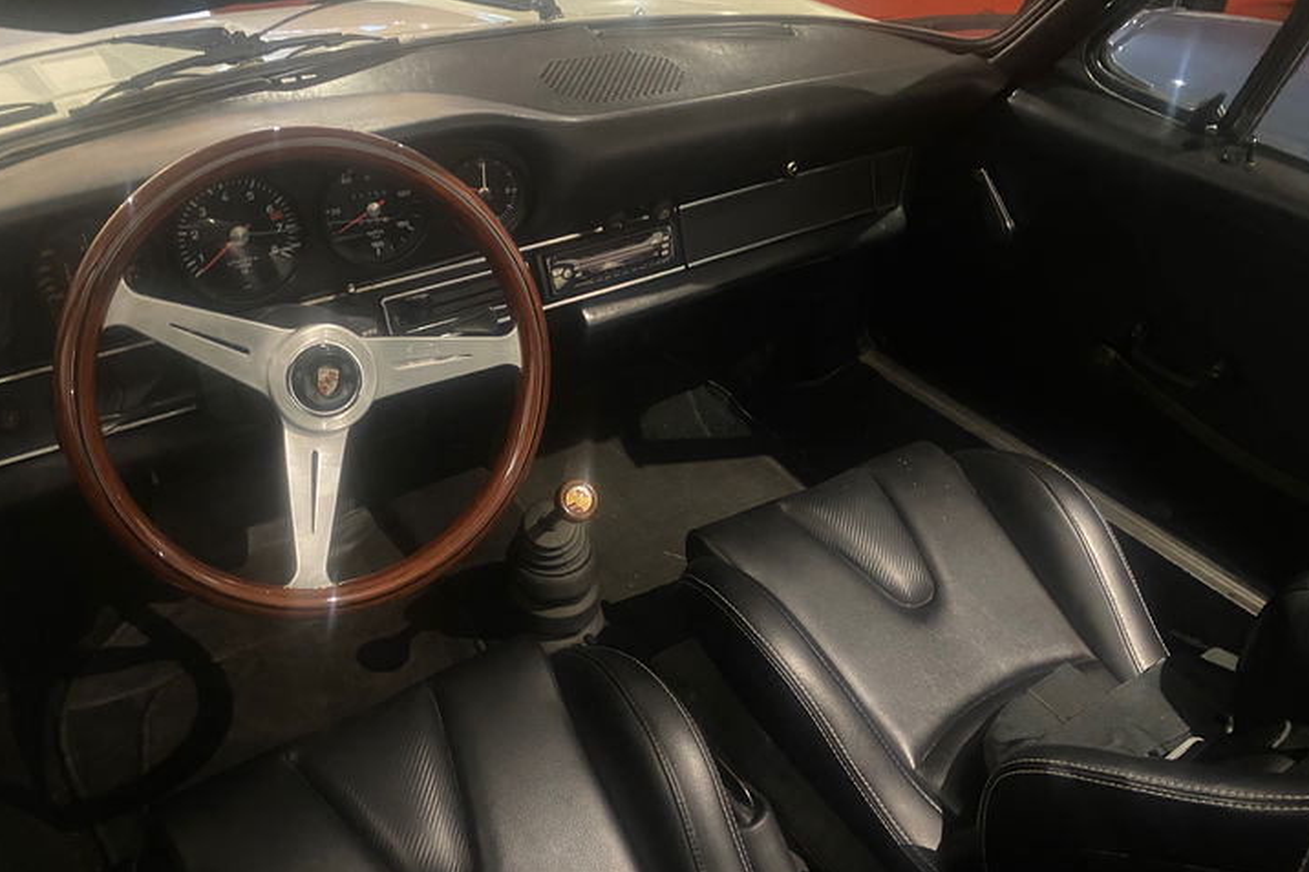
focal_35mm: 29
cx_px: 634
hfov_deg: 63.7
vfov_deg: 44.9
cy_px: 439
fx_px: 1054
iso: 800
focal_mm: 4.25
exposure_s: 1/25
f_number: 1.8
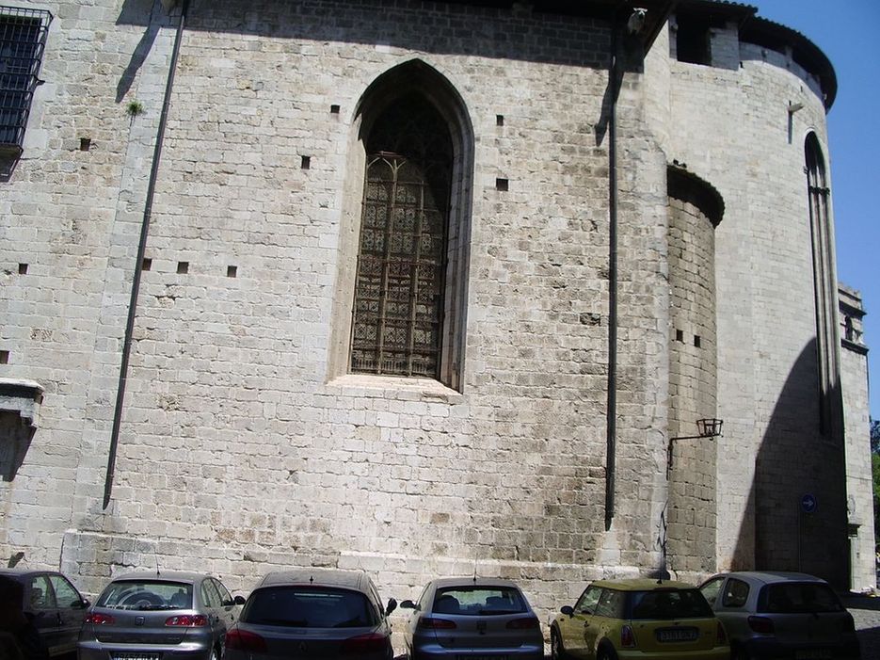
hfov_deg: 52.6
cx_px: 440
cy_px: 330
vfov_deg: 40.7
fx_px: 890
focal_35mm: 35
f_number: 4.3
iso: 50
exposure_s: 1/400
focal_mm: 5.8
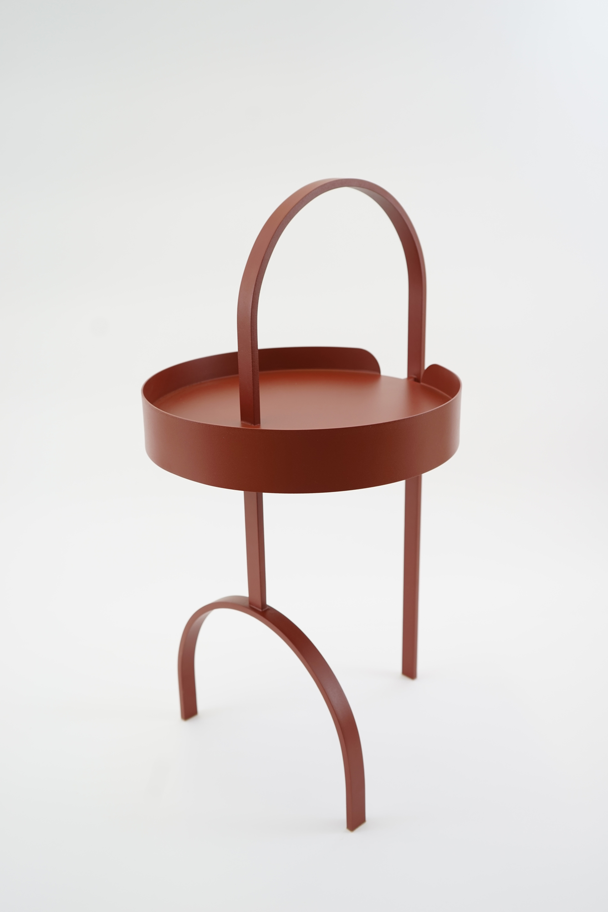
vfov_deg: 53.1
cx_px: 304
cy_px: 456
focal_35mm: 36
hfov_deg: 36.9
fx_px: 911
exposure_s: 1/15
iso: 100
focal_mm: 36
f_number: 4.5
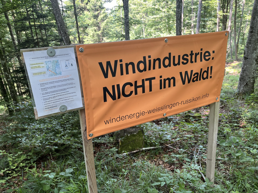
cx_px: 129
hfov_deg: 67.3
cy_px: 96
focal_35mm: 26
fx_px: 194
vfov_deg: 53.1
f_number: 1.6
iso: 100
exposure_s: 1/121
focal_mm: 5.1
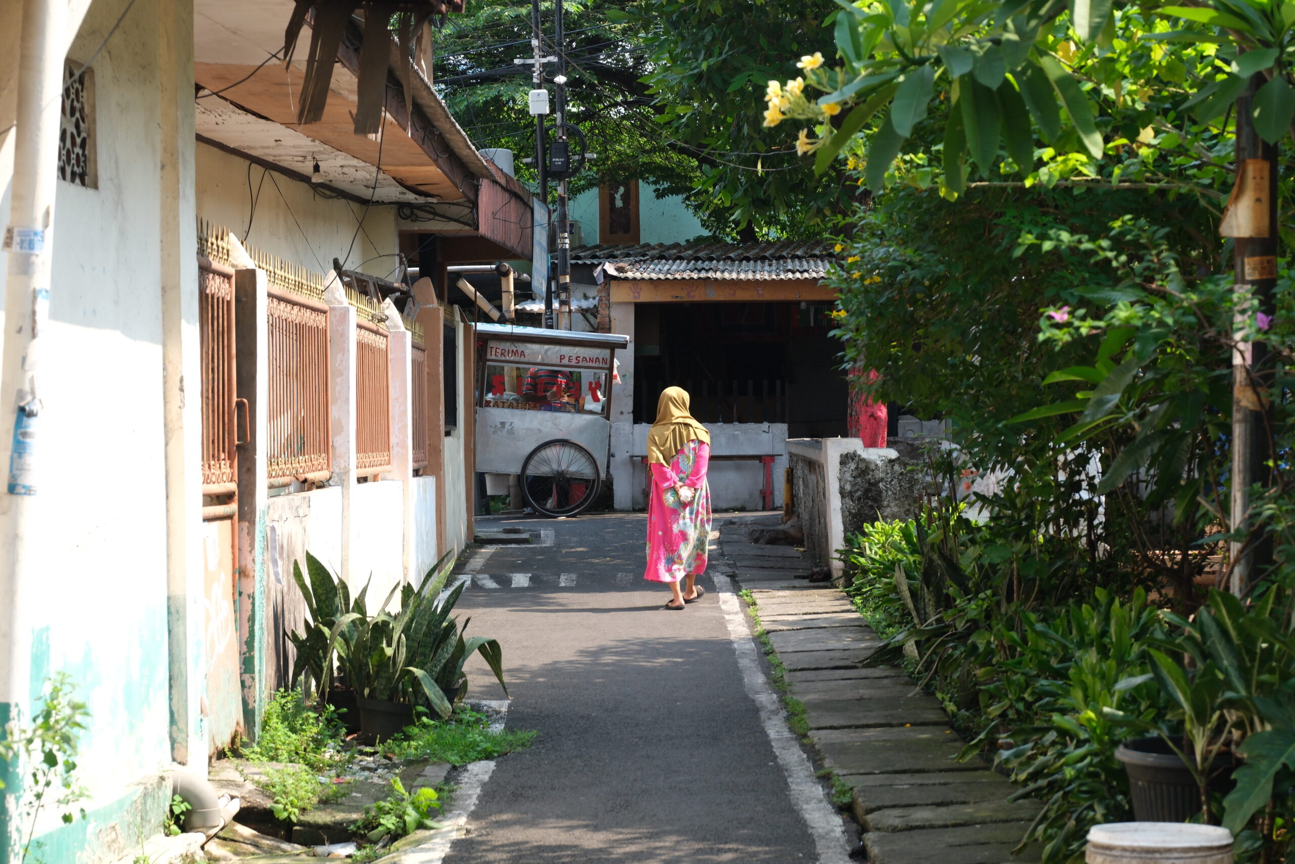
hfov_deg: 27.0
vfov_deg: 18.2
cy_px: 432
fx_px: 2698
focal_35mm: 75
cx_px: 648
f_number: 5.6
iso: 640
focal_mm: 50
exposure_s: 1/240
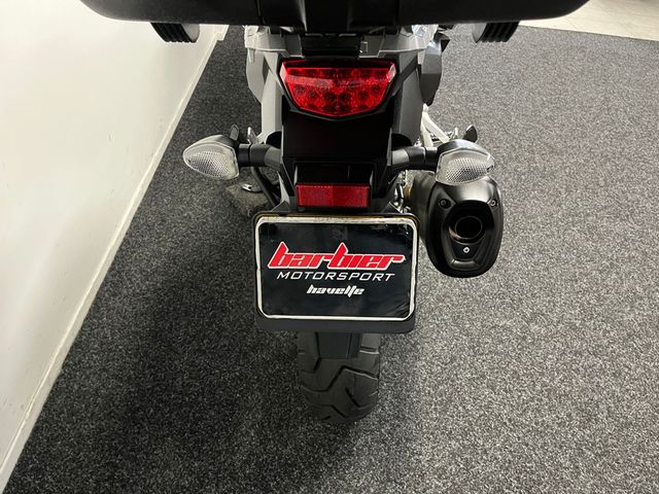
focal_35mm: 26
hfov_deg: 67.3
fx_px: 495
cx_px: 330
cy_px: 247
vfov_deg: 53.1
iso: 400
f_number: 1.6
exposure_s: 1/33
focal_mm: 5.1
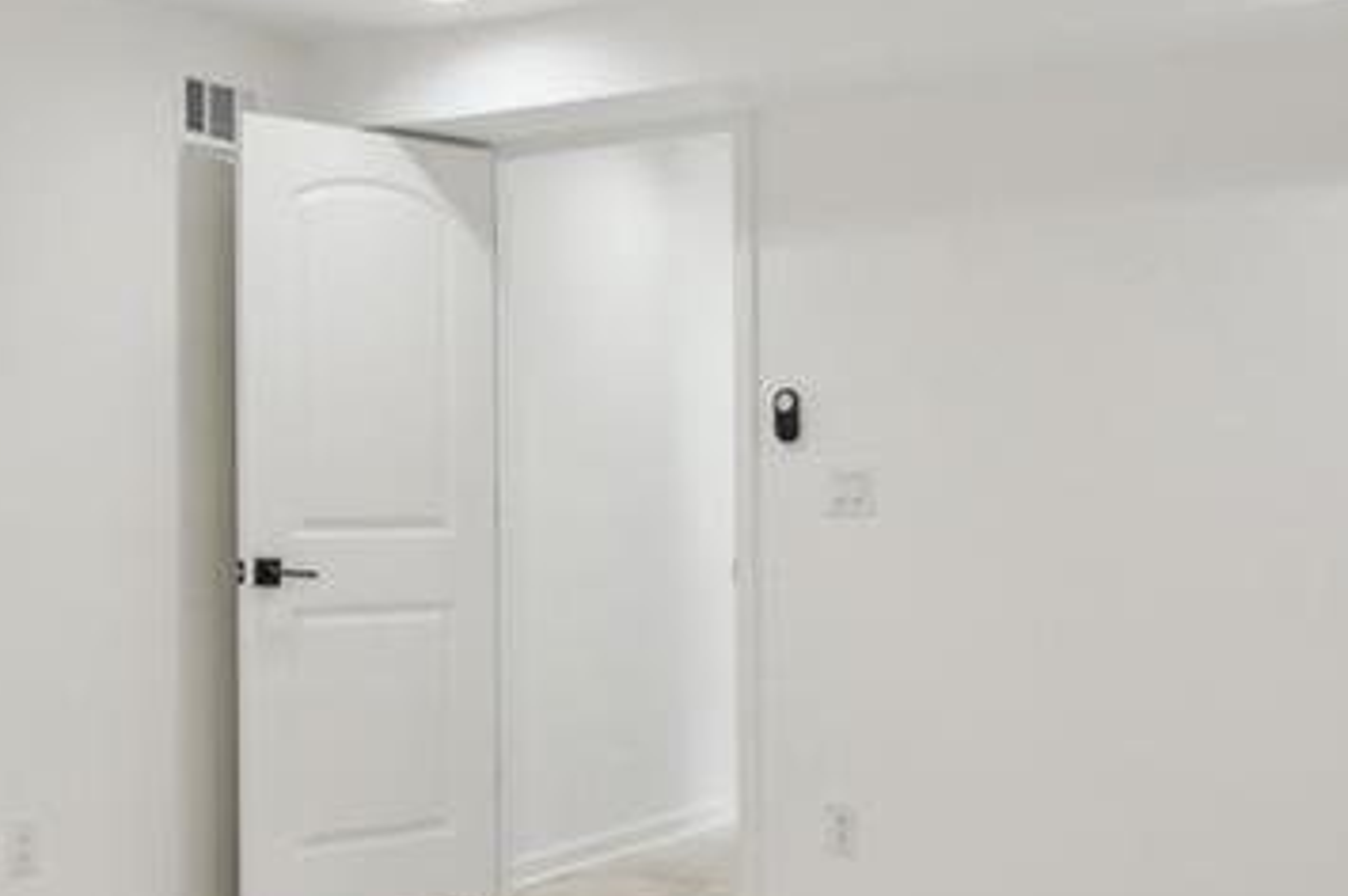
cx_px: 608
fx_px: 1833
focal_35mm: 49
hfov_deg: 40.3
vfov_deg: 27.5
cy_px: 484
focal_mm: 17
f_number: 8
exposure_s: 1/25
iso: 400
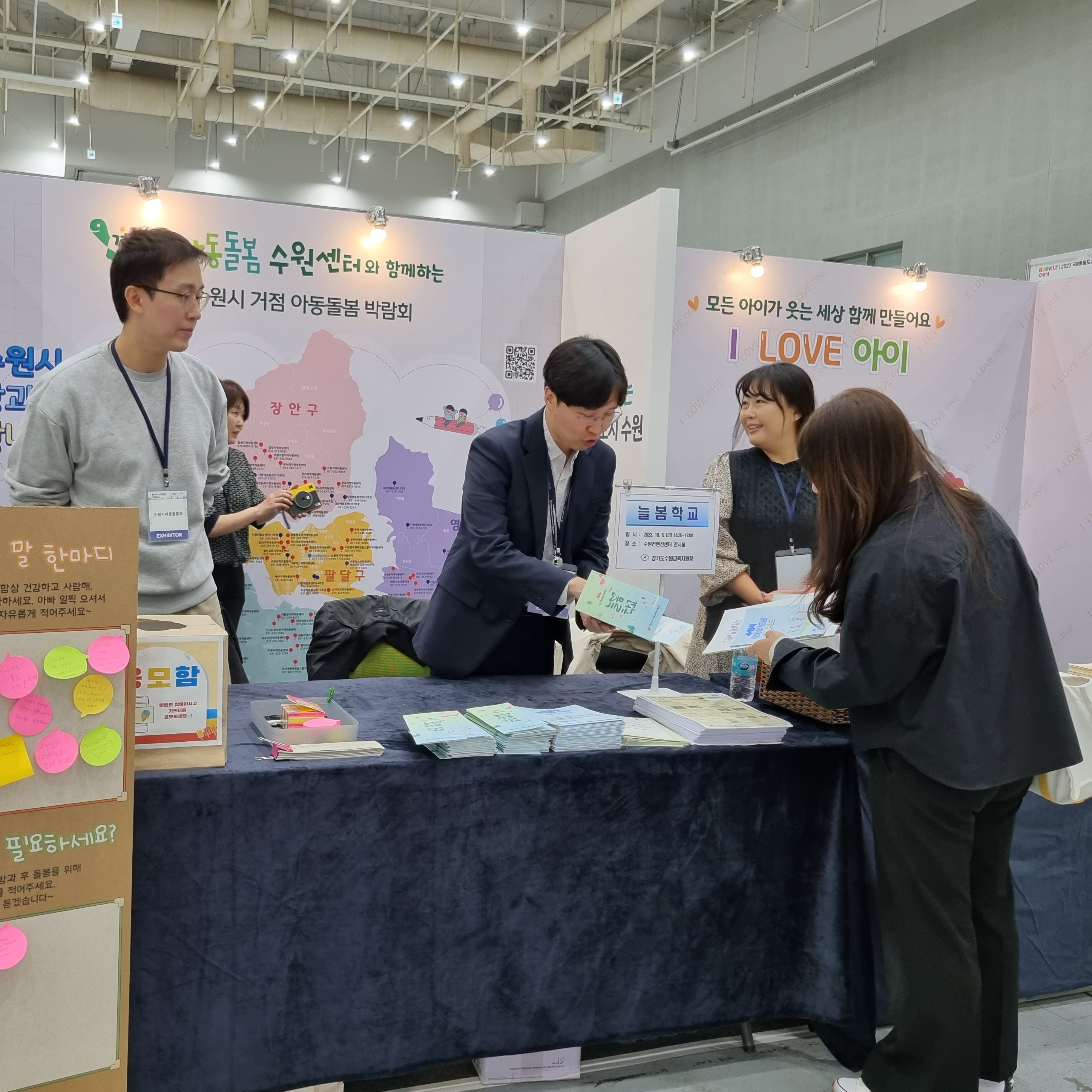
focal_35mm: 32
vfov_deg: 51.1
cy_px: 562
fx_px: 1142
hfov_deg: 50.7
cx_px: 423
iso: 160
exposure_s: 1/120
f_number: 1.8
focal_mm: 5.4
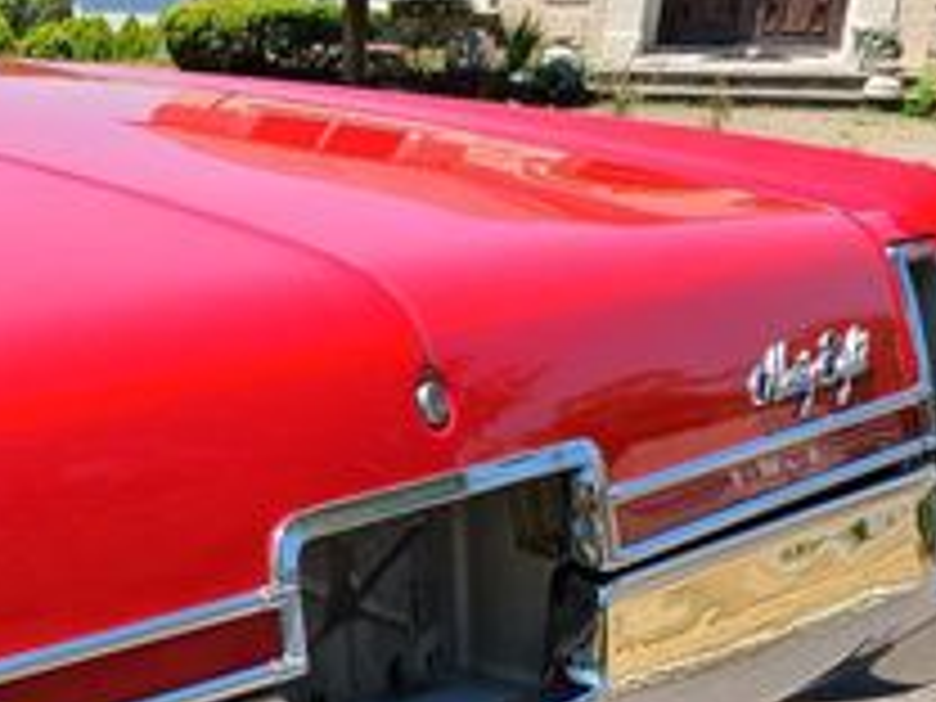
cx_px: -180
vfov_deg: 17.6
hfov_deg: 22.5
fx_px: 2163
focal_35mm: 80
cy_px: 824
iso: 40
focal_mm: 5.4
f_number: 1.8
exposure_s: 1/978
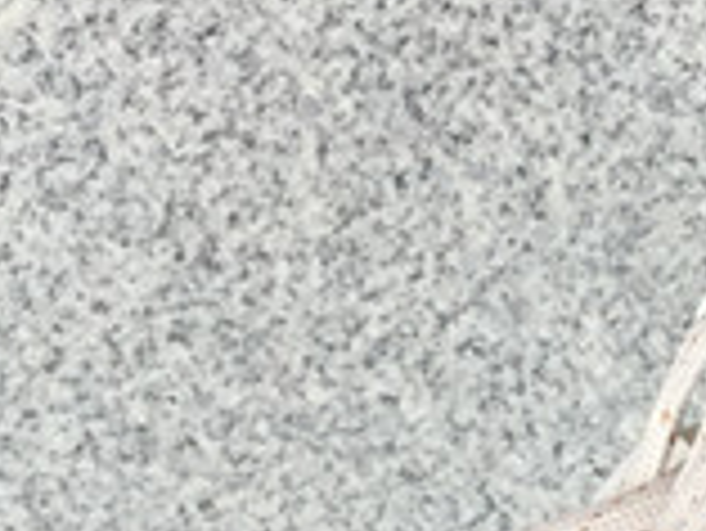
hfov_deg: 11.0
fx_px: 3633
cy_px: 772
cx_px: 773
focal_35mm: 178
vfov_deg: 8.2
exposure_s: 1/178
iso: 25
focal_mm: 3.3
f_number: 2.4
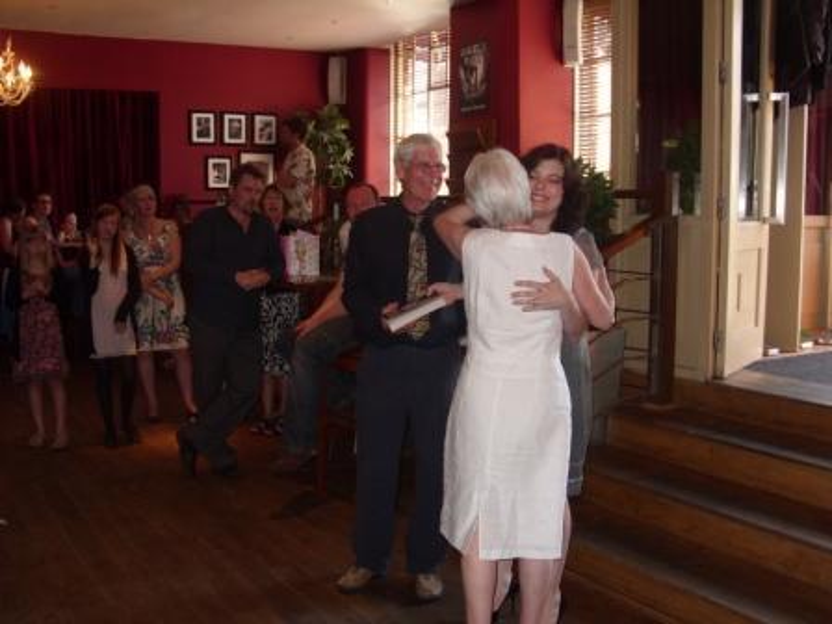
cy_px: 312
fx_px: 913
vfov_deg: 37.7
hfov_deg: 49.0
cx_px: 416
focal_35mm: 38
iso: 100
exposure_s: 1/30
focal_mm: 6.3
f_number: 2.8
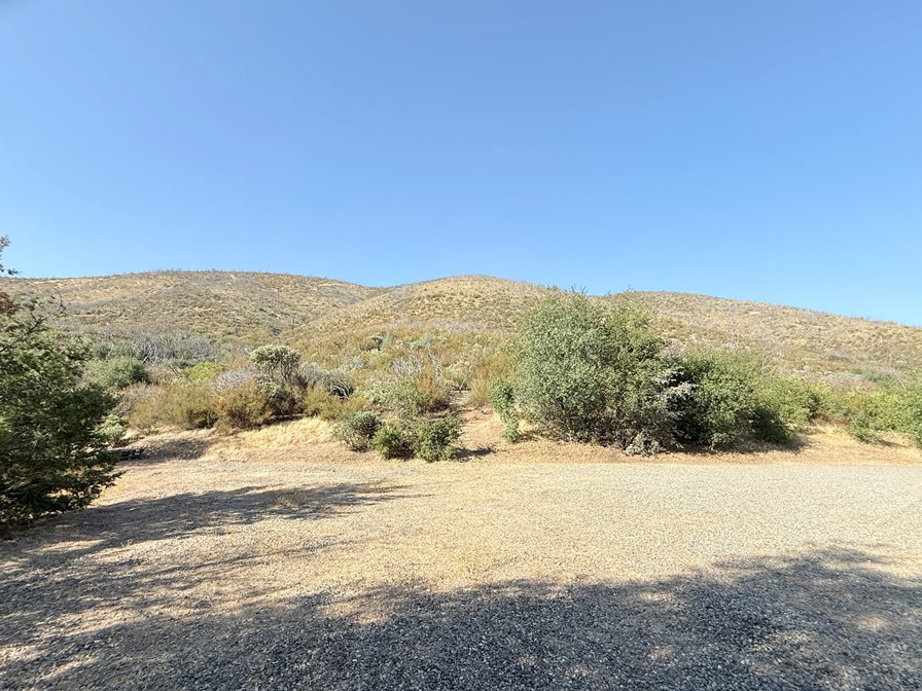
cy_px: 376
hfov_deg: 94.4
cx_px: 442
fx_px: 426
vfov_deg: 77.9
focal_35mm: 16
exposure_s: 1/1399
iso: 50
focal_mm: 2.22
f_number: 2.2
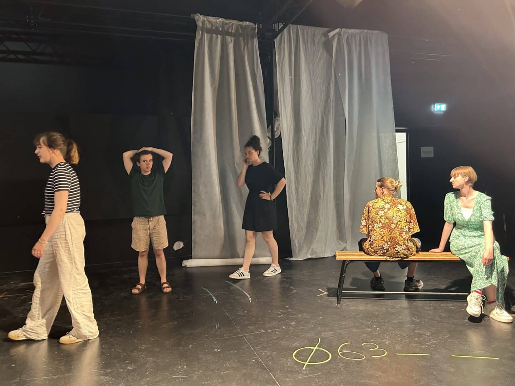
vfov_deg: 53.1
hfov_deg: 67.3
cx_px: 258
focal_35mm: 26
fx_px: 387
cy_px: 193
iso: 400
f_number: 1.5
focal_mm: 5.7
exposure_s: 1/60
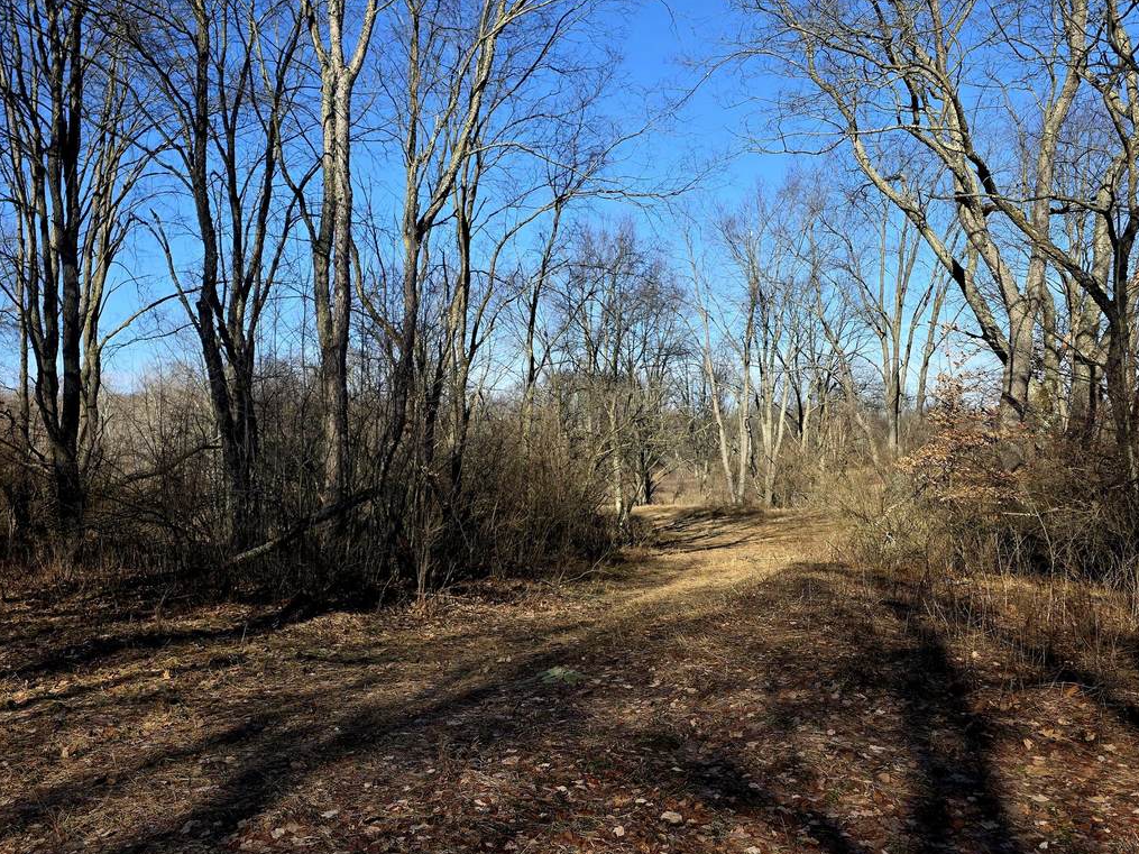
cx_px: 515
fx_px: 954
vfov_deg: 48.2
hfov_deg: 61.5
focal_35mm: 29
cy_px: 420
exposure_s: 1/3333
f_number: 1.7
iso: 80
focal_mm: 6.3
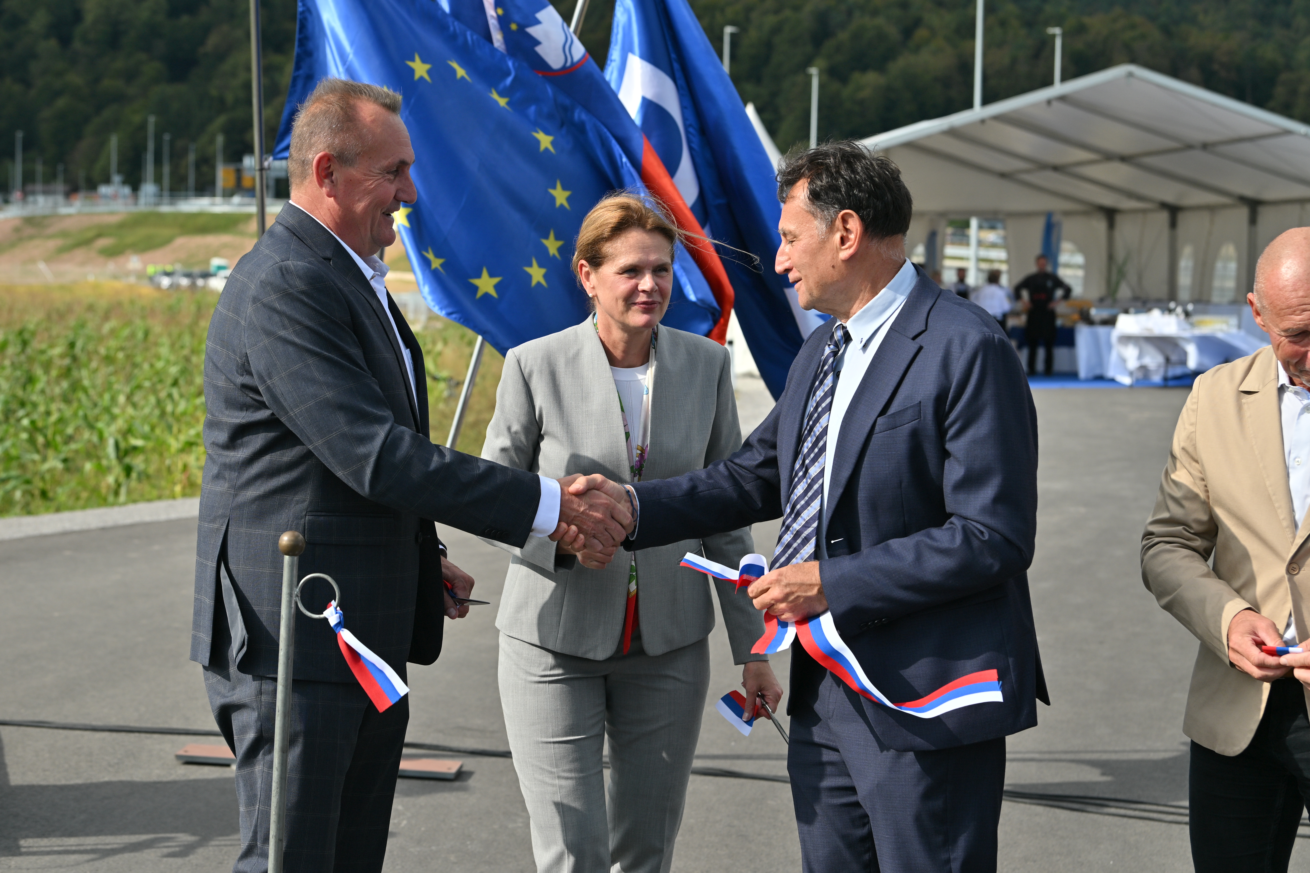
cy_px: 436
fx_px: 2547
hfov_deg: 28.8
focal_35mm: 70
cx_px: 655
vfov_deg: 19.5
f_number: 5.6
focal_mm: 70
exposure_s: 1/1600
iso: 180
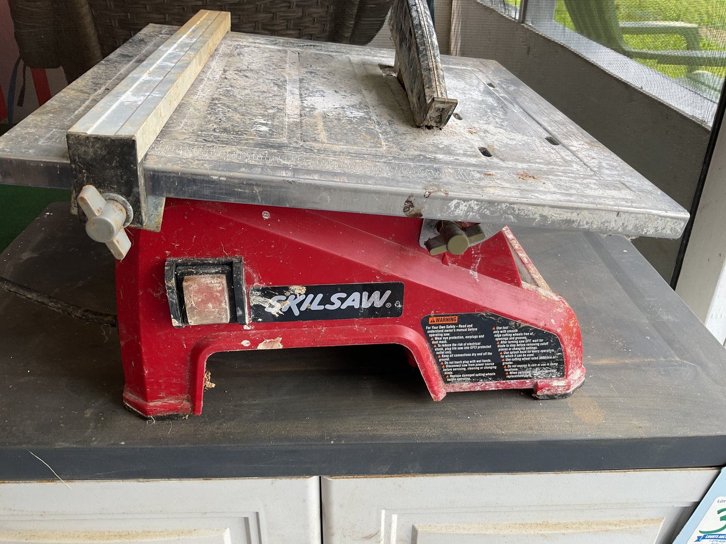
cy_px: 272
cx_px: 363
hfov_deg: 61.7
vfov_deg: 48.2
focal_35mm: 29
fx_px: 608
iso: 16
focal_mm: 3
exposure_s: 1/100
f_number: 1.8
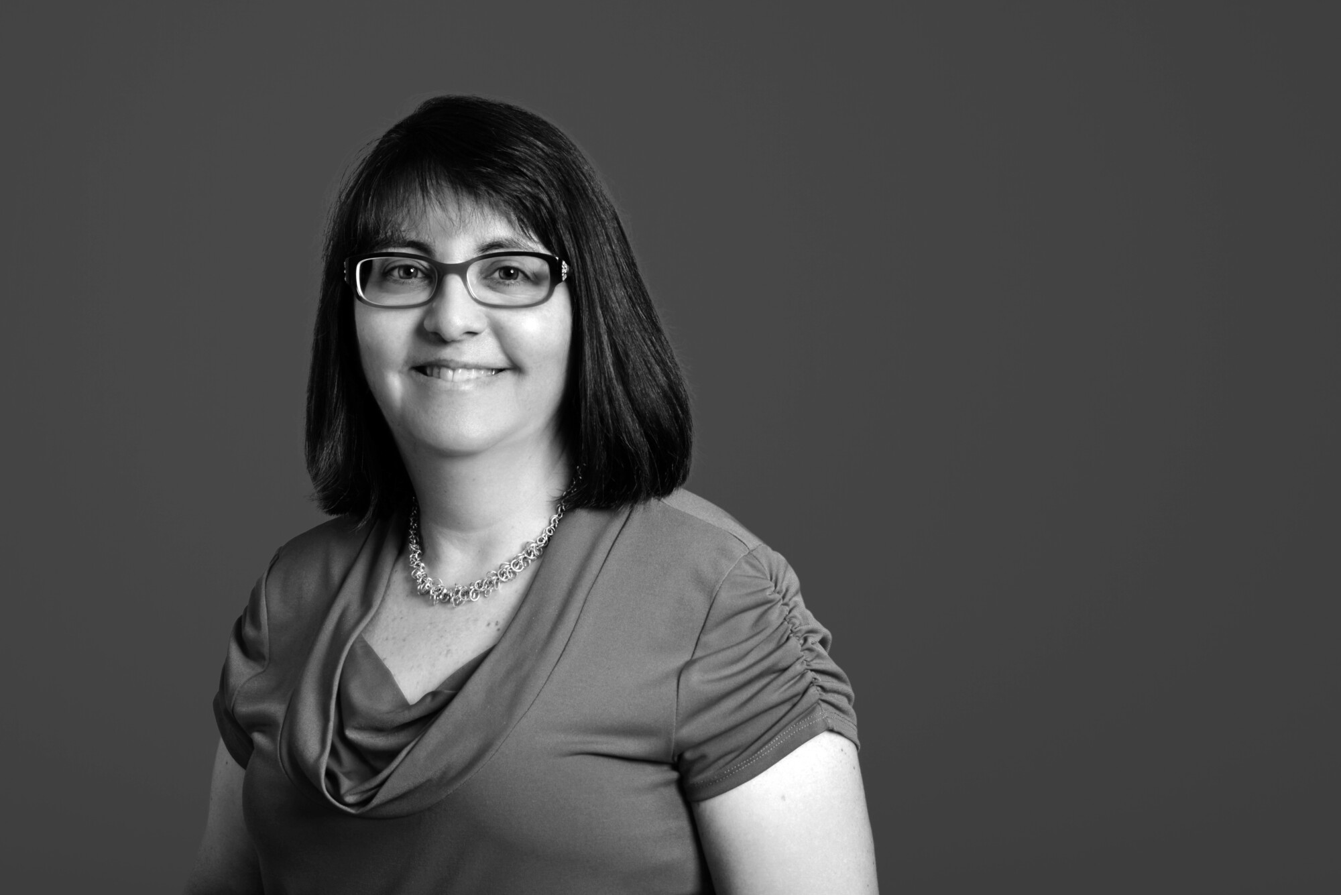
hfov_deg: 28.8
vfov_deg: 19.5
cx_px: 670
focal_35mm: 70
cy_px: 448
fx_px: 2608
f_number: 11
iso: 200
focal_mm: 70
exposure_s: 1/160
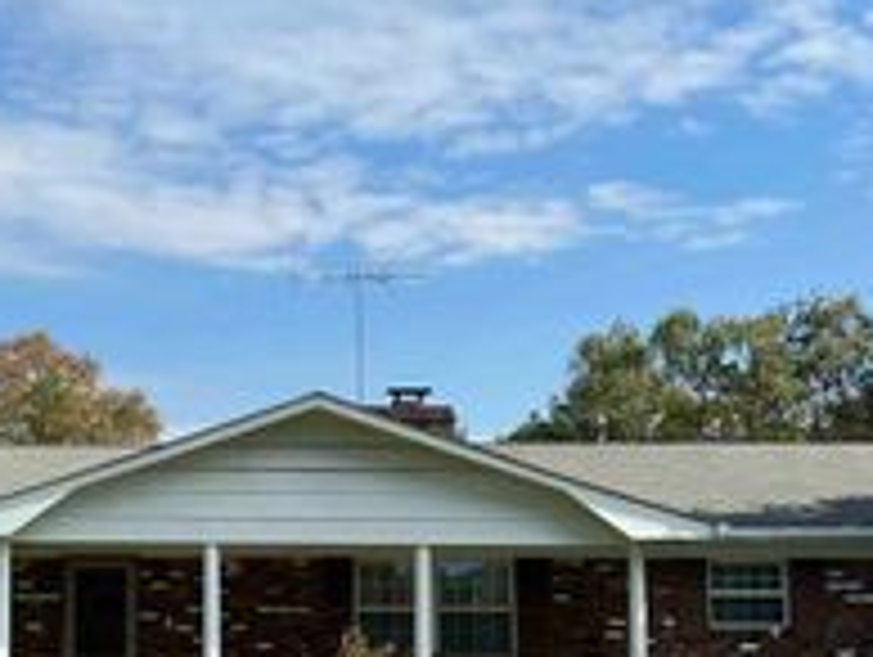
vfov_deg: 21.9
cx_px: 238
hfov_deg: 28.6
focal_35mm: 67
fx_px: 1692
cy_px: 439
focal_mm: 5.7
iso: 50
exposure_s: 1/5587
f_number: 1.5
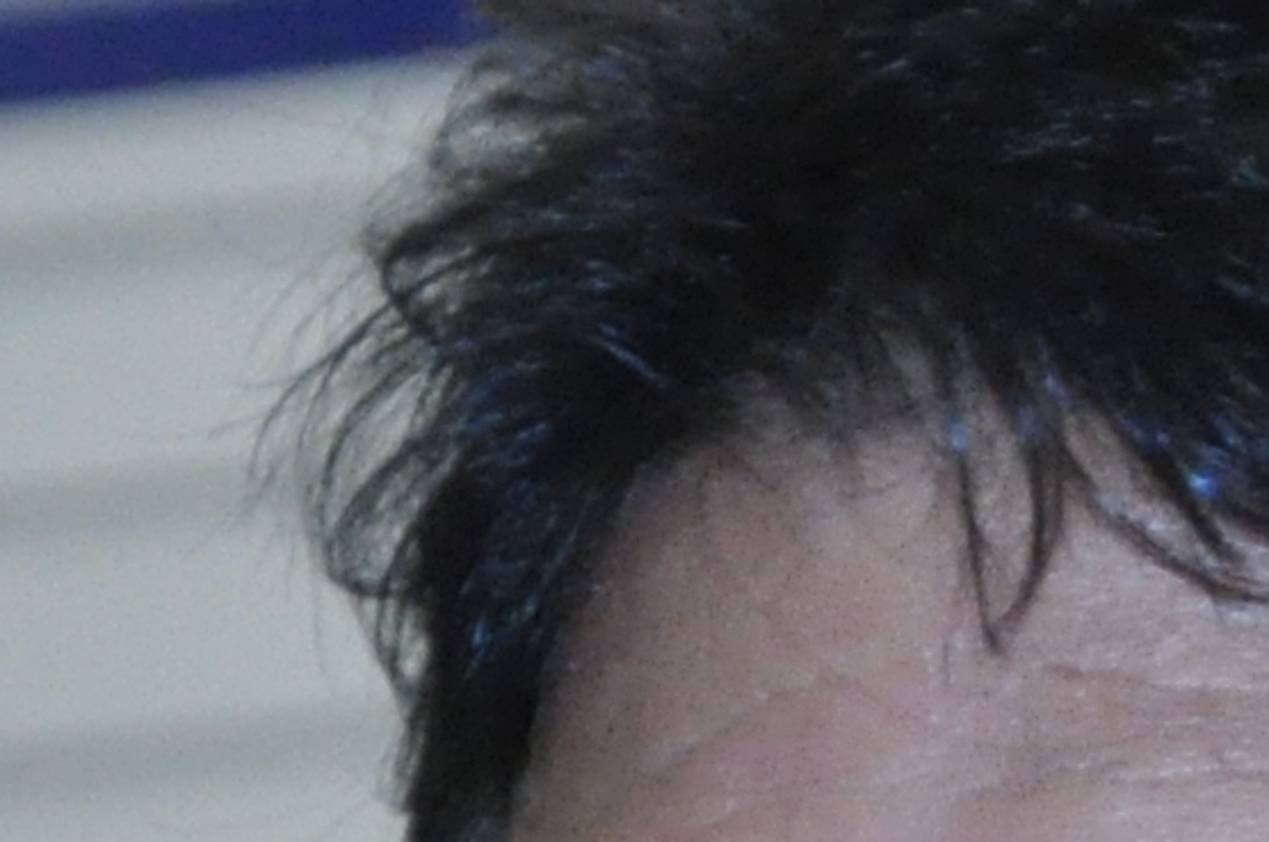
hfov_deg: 2.2
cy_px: 2273
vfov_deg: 1.5
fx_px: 32594
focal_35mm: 926
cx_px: 1048
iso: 1600
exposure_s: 1/100
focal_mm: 80
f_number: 5.3
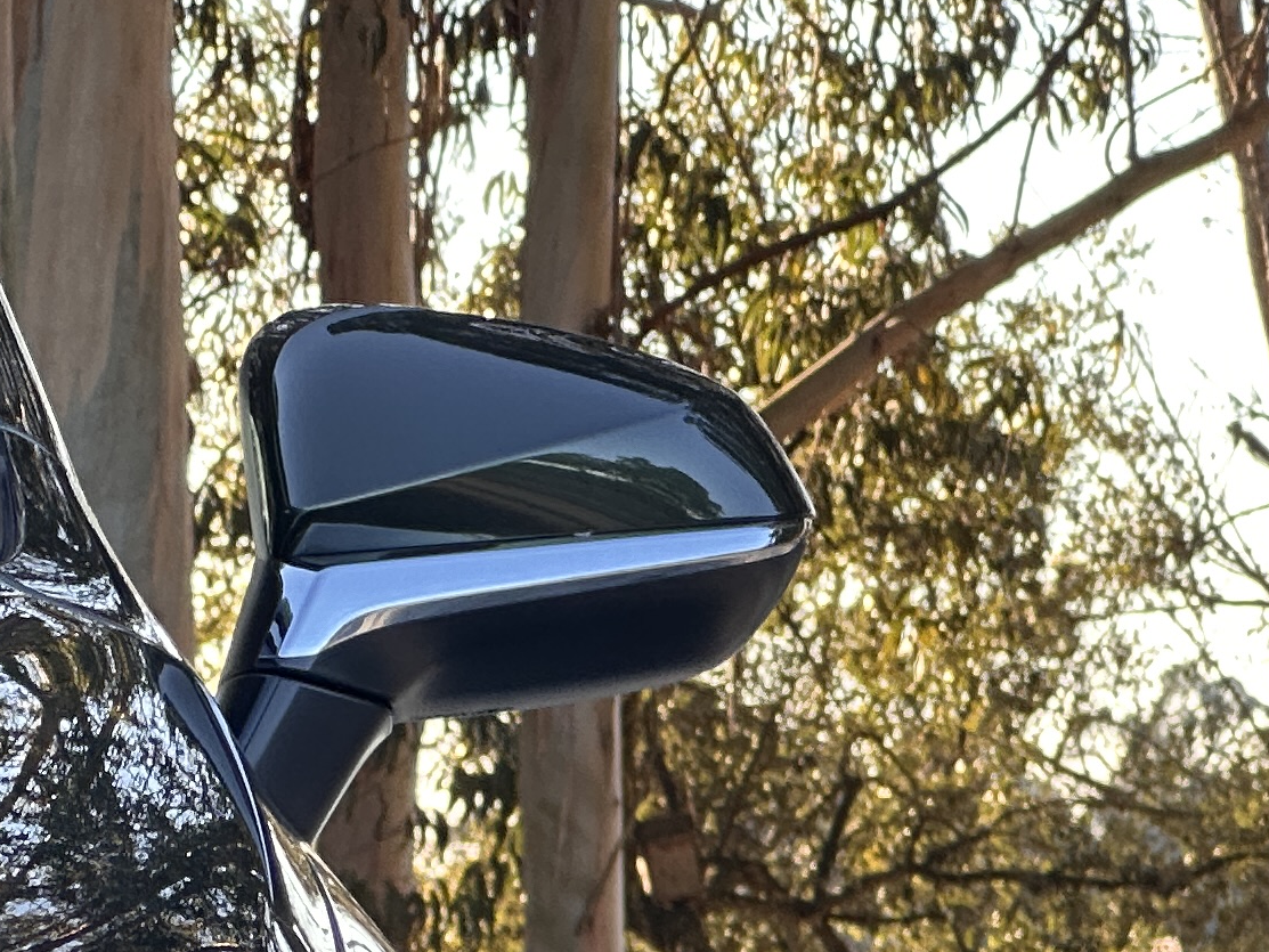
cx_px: -71
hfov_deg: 7.1
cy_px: 1619
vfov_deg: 5.3
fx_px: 10229
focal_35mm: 279
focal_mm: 9
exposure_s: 1/99
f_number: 2.8
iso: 50
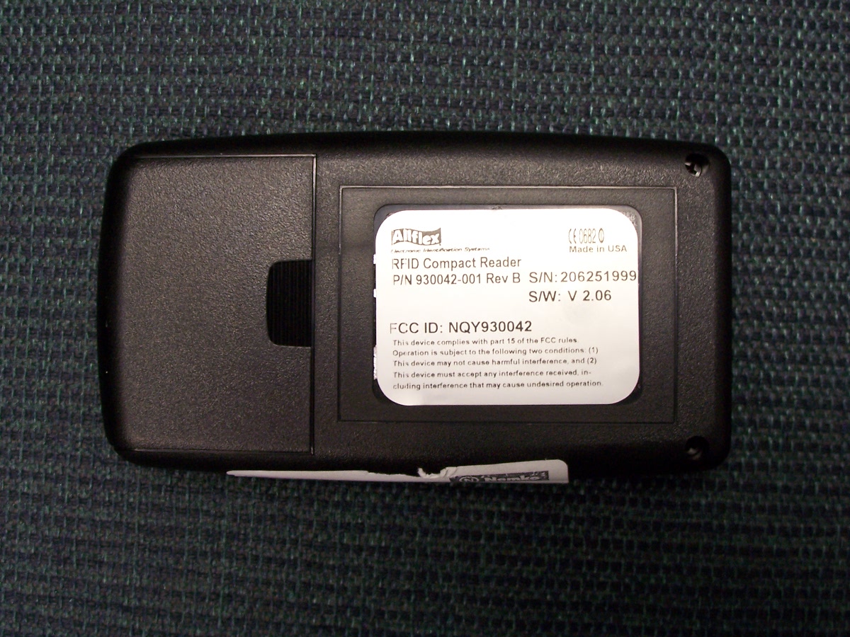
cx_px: 425
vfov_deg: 29.1
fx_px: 1228
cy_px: 318
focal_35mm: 50
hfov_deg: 38.2
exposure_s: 1/15
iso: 140
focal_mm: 8.6
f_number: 3.4
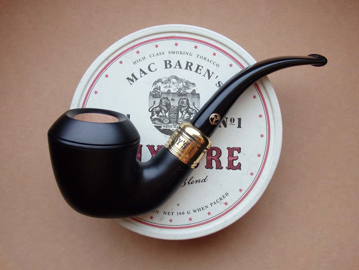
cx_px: 180
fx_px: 384
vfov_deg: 38.7
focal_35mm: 37
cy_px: 135
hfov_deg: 50.1
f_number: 3.6
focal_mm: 6.6
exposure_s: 1/40
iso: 200
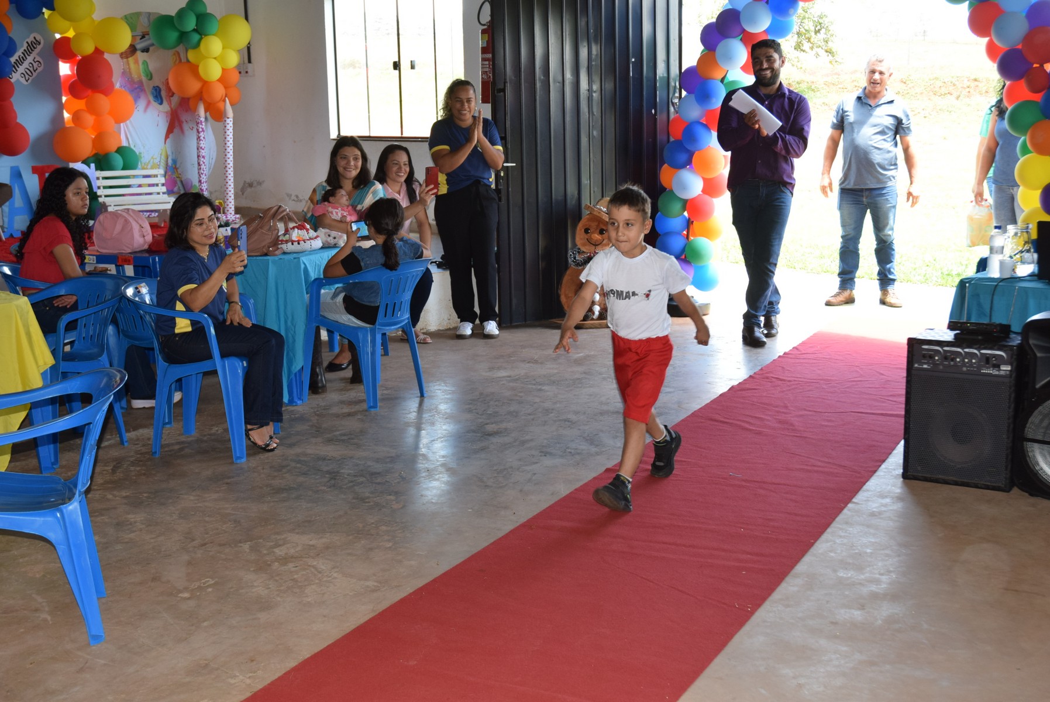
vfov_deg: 29.0
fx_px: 1357
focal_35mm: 46
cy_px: 351
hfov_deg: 42.3
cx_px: 525
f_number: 5.6
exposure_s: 1/125
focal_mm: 31
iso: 560
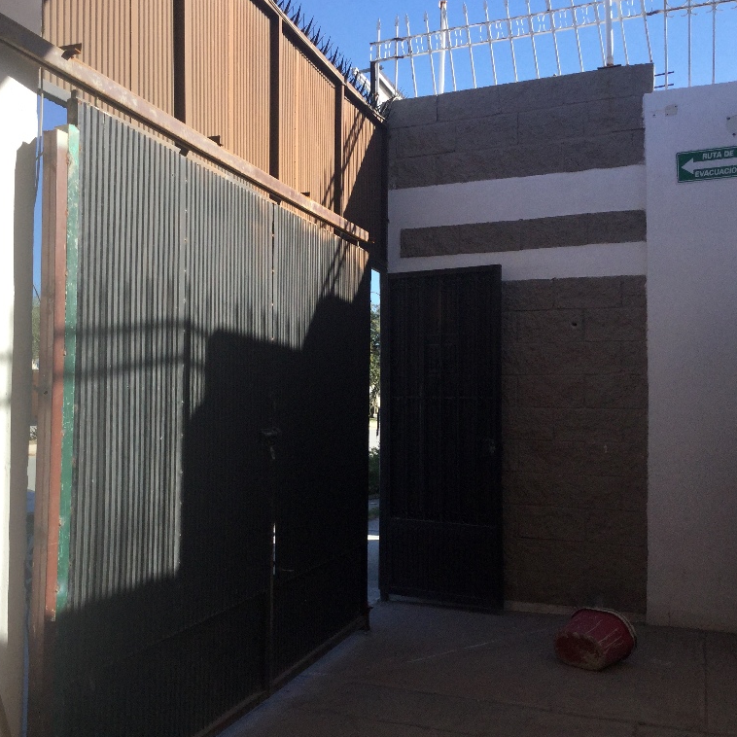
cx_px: 283
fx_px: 891
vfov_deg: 44.9
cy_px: 368
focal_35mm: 37
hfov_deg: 44.6
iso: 25
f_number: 2.4
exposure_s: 1/1253
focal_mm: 3.3
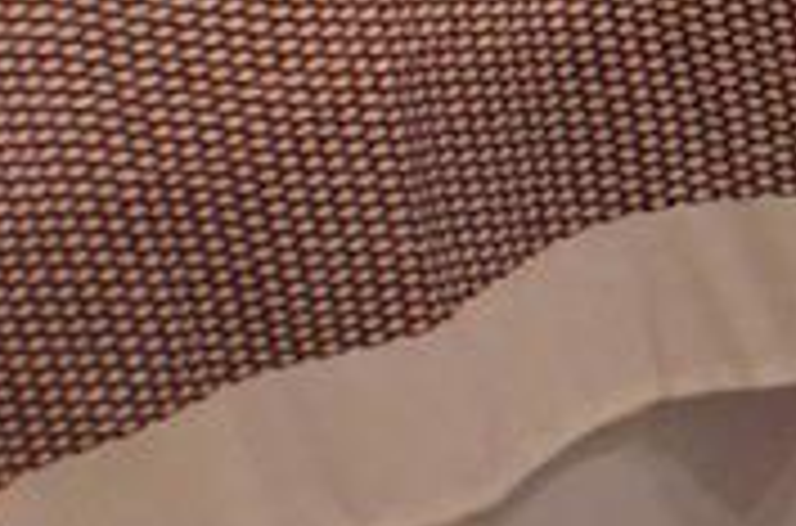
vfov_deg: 6.0
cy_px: -348
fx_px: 4984
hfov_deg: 8.4
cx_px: 1916
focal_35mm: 226
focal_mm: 26
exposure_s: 1/30
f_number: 8
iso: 800
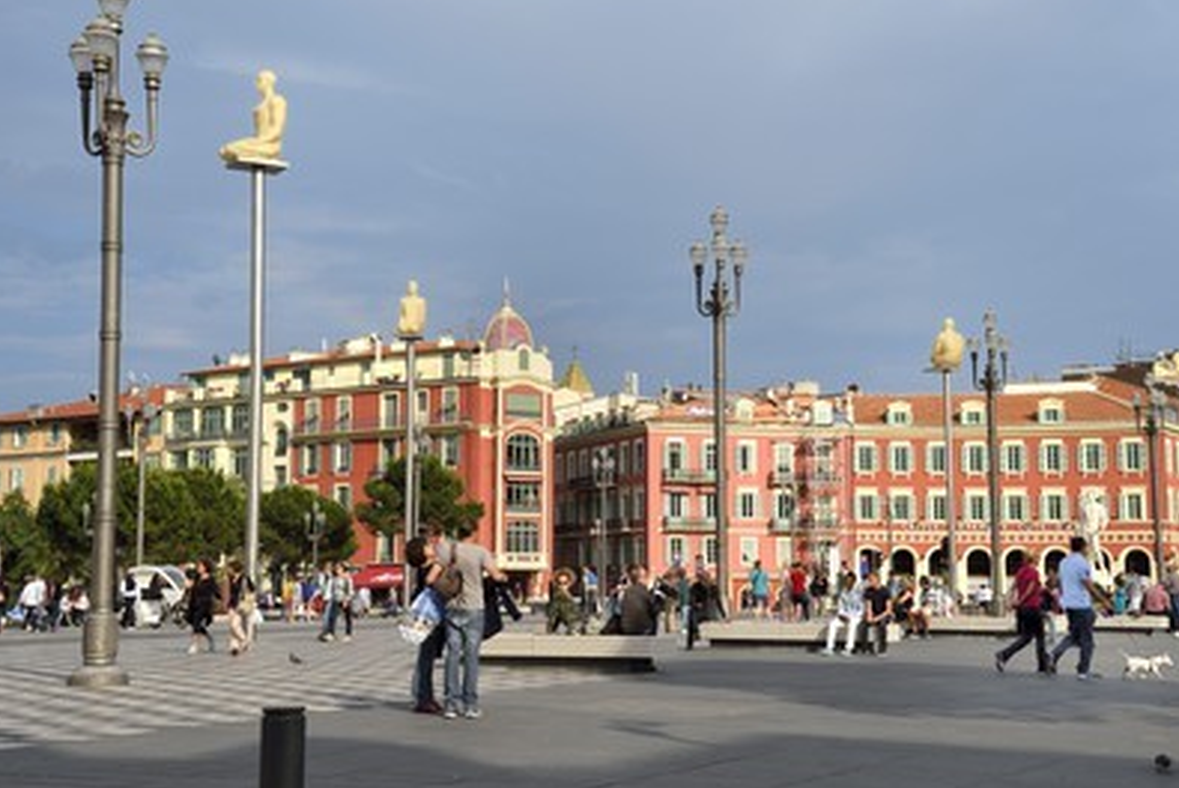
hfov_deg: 38.9
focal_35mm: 51
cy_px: 382
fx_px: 1671
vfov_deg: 26.5
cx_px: 603
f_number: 14
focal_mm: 48
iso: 200
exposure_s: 1/250
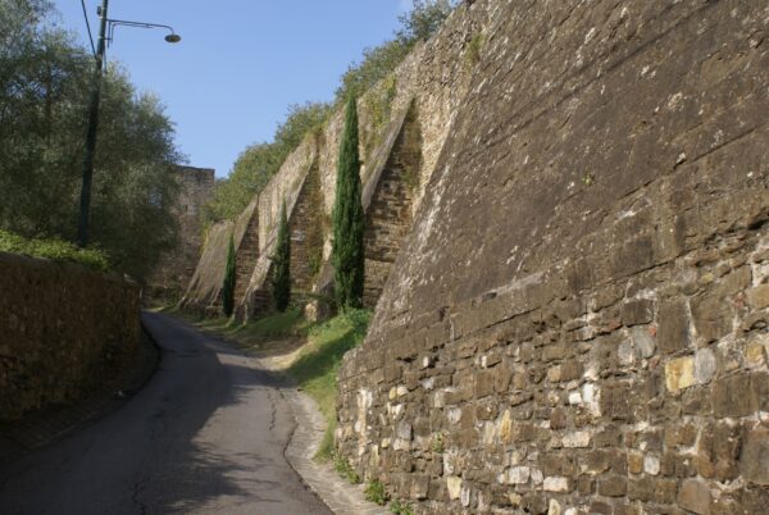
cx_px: 384
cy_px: 258
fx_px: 898
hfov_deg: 46.3
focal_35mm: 42
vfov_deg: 32.0
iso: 100
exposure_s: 1/80
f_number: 11
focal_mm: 28
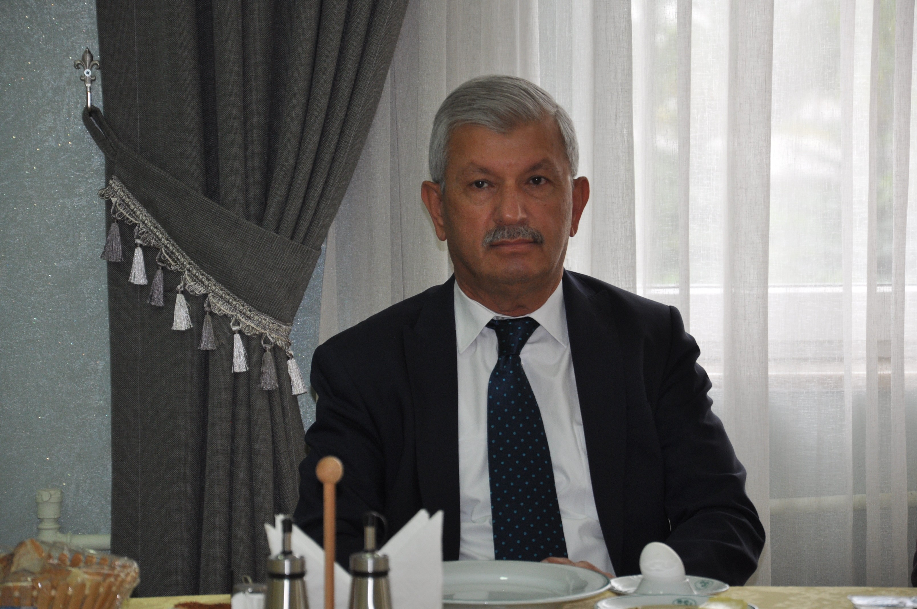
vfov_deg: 8.7
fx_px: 4007
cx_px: 458
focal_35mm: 158
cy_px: 304
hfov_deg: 13.1
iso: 450
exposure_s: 1/125
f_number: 5.6
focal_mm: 105
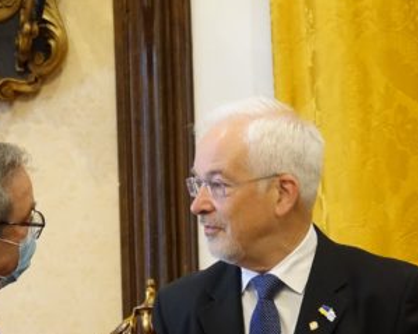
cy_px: 299
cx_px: 171
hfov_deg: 4.1
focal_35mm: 468
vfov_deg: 3.3
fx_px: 5788
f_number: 4
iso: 1600
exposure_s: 1/100
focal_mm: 75.77
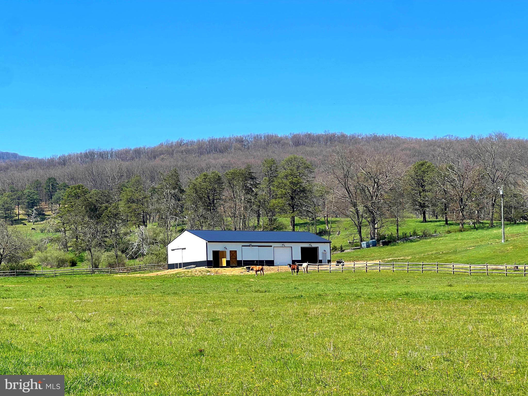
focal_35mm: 77
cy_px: 198
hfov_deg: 25.3
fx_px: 1174
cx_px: 264
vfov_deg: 19.1
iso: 32
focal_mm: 9
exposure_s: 1/713
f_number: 2.8
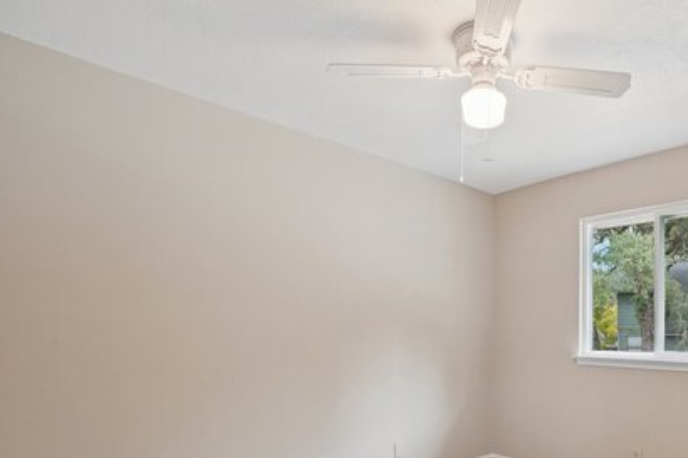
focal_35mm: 25
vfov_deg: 49.6
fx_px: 478
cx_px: 495
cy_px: 331
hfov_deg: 68.0
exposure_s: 1/20
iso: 400
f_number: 8
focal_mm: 16
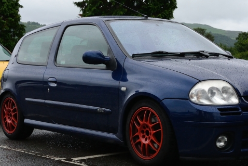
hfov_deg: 26.3
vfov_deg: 17.7
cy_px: 73
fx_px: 531
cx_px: 113
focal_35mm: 77
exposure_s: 1/160
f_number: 10
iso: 400
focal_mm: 24
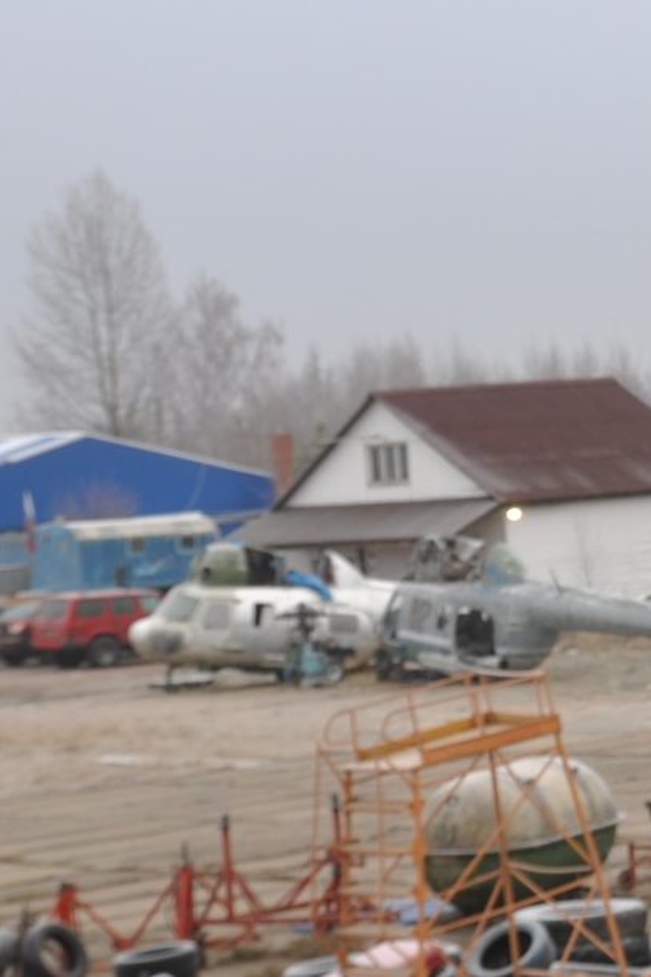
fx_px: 3012
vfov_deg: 18.4
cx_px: 1336
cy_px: 394
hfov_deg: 11.1
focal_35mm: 111
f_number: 5.6
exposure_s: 1/80
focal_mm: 22
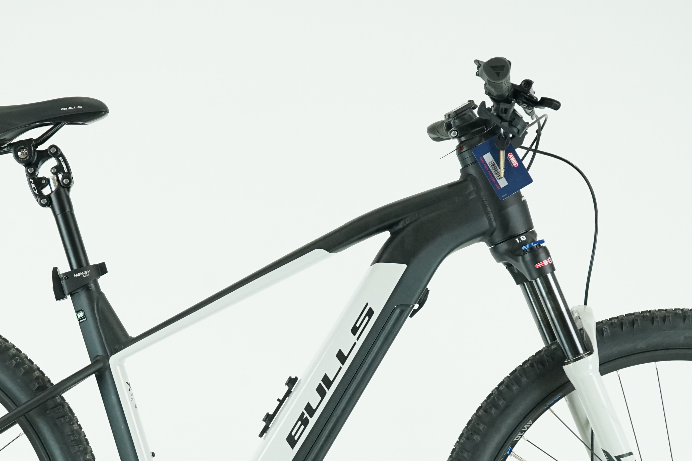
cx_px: 267
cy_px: 393
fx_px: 2114
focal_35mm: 110
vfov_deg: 12.4
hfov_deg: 18.6
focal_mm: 57
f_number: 6.3
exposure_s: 1/200
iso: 2500
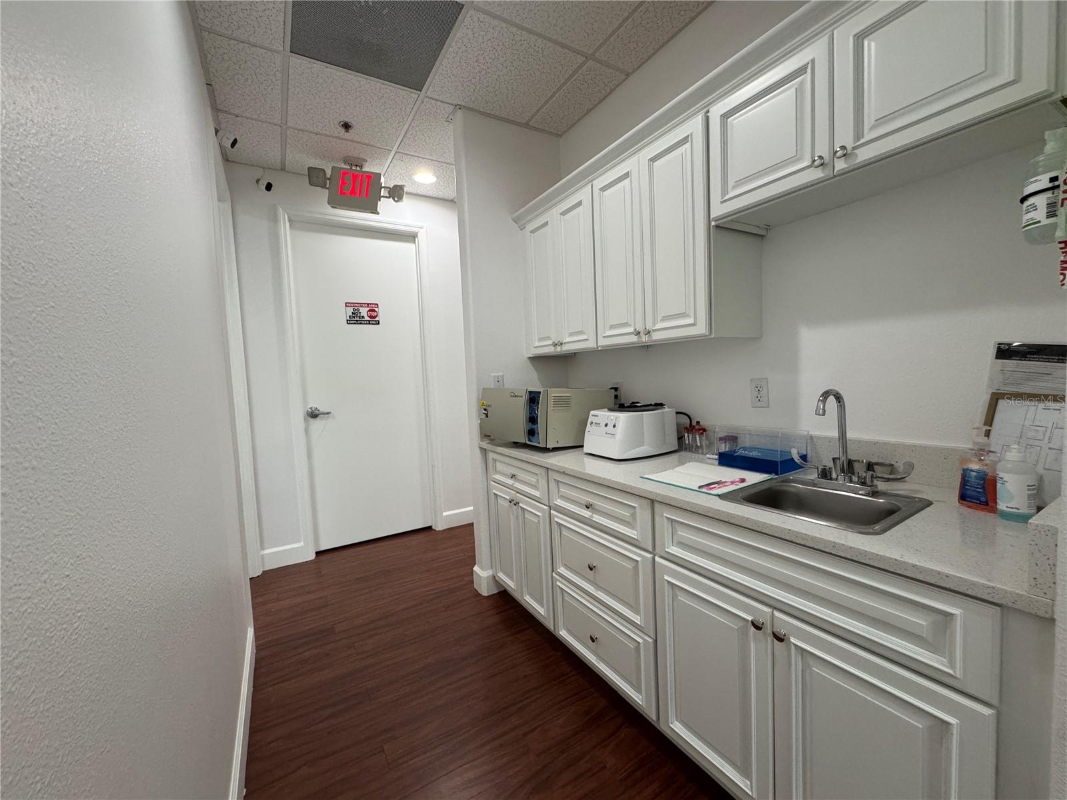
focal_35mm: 14
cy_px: 400
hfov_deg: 102.1
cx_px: 534
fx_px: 432
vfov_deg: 85.7
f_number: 2.2
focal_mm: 2.22
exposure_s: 1/120
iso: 250
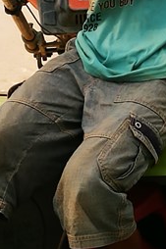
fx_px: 1226
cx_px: 72
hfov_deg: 7.7
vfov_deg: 11.5
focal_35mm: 177
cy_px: 24
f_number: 2.2
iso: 50
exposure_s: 1/578
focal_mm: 4.5
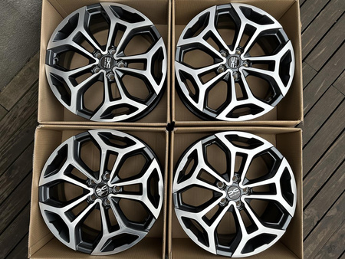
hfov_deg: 71.6
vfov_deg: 56.9
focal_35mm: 24
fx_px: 239
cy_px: 130
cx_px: 172
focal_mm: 6.86
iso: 80
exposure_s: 1/546
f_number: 1.78
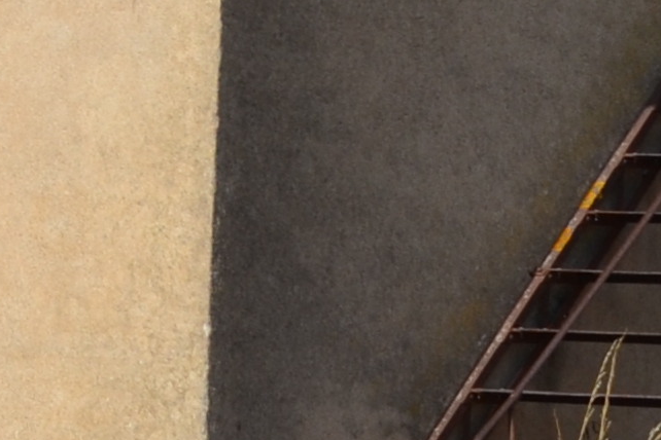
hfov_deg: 6.9
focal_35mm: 280
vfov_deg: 4.9
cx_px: -919
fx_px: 5141
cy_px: -264
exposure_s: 1/320
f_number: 9
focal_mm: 26
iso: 100
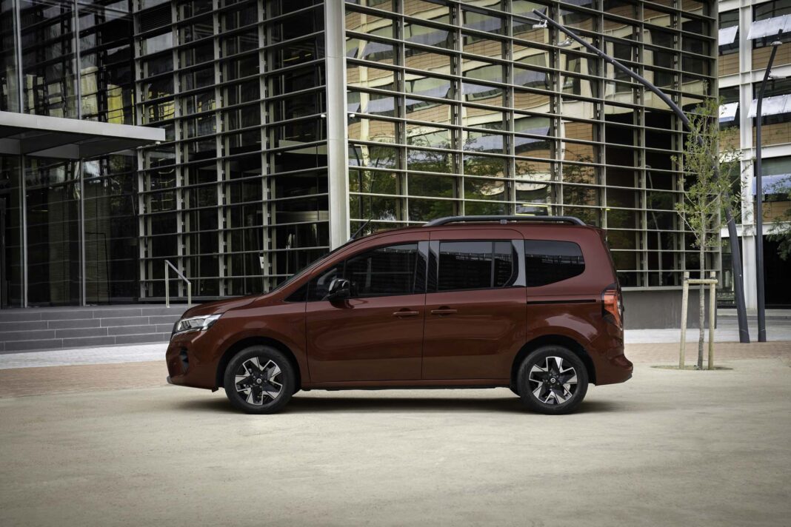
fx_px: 1099
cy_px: 264
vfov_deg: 27.0
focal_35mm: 50
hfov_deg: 39.6
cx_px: 396
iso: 250
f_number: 6.3
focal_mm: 50
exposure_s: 1/100
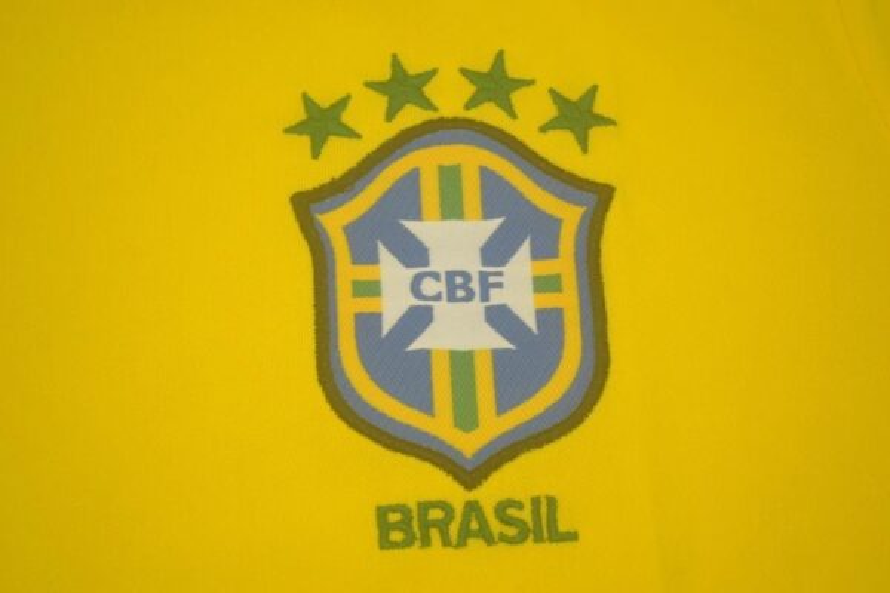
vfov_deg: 18.9
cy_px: 296
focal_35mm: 72
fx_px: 1780
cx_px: 445
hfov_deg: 28.1
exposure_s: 1/60
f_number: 5.6
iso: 200
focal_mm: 48
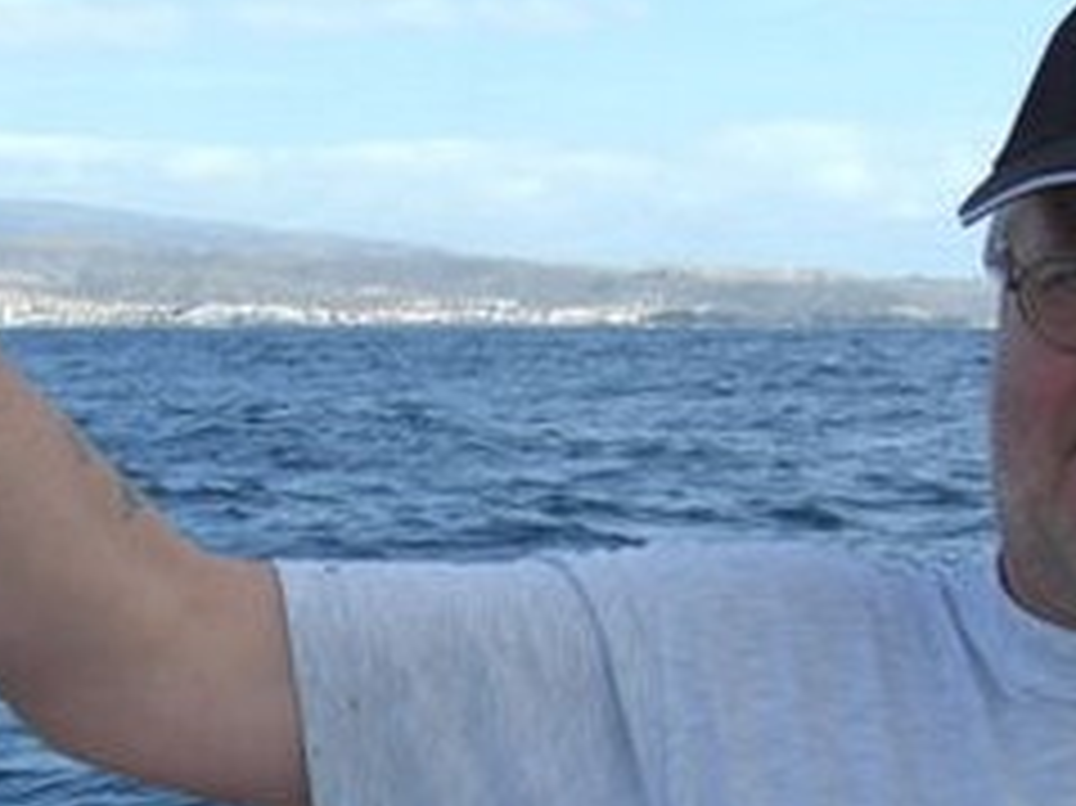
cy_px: 901
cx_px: 194
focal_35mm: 100
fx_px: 3107
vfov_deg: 14.4
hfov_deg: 19.4
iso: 80
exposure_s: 1/500
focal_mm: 7.9
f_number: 4
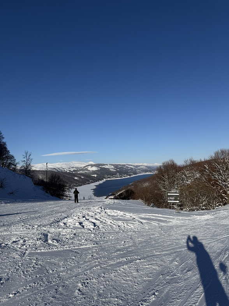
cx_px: 114
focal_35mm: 24
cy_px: 153
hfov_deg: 56.8
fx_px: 212
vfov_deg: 71.6
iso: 80
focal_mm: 6.76
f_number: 1.78
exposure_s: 1/11905
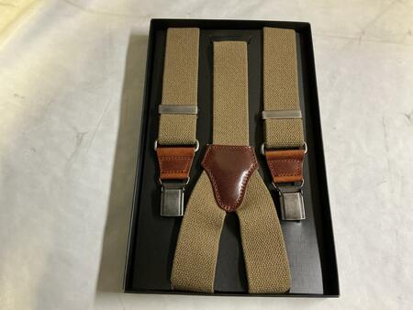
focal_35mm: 29
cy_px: 155
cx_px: 206
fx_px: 346
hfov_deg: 61.6
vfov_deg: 48.3
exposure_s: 1/50
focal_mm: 3
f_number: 1.8
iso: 250
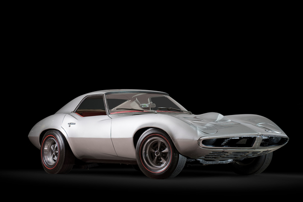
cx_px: 152
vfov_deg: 11.4
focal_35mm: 120
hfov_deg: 17.1
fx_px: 1009
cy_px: 101
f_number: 5
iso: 400
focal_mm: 120
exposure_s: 1/200
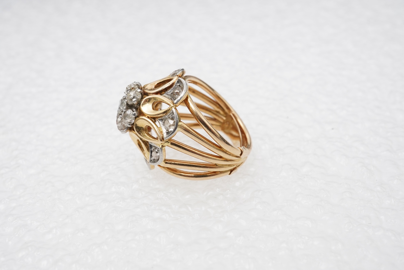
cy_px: 135
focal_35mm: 45
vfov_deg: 29.9
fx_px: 505
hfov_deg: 43.6
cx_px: 202
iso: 500
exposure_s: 1/100
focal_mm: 30
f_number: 20
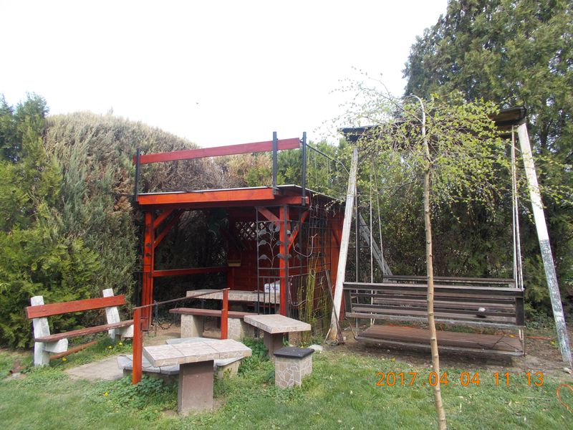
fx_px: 430
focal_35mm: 26
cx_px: 286
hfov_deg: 67.3
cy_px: 215
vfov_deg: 53.1
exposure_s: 1/200
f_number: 3.2
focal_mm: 4.6
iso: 80
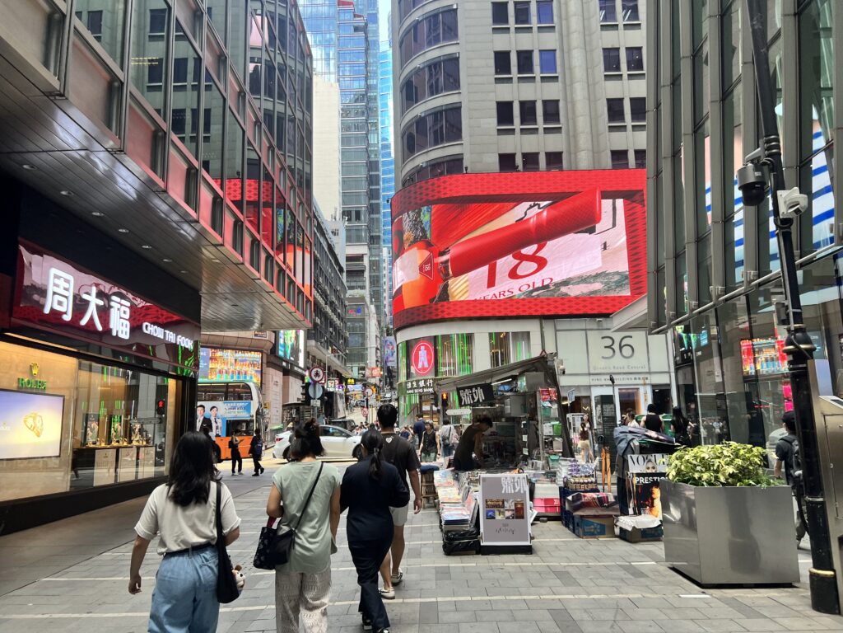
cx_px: 422
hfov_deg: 67.3
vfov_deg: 53.1
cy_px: 316
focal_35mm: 26
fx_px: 633
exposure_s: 1/240
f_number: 1.5
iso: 64
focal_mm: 5.7
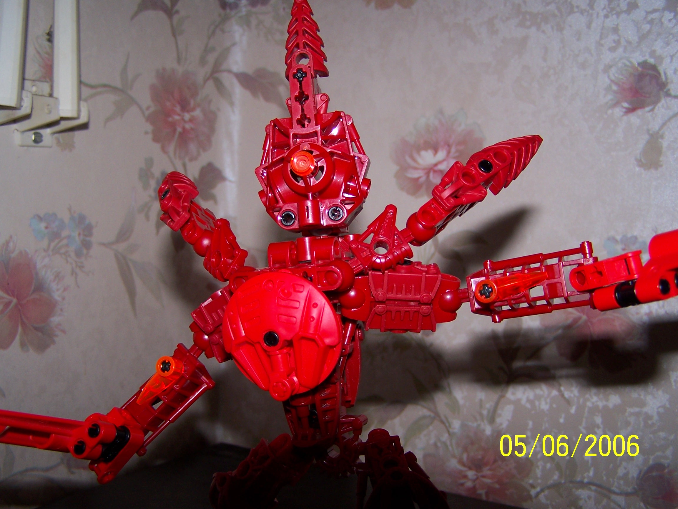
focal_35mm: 38
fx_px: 744
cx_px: 339
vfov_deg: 37.7
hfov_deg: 49.0
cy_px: 254
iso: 80
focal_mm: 6.3
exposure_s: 1/60
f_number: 2.8
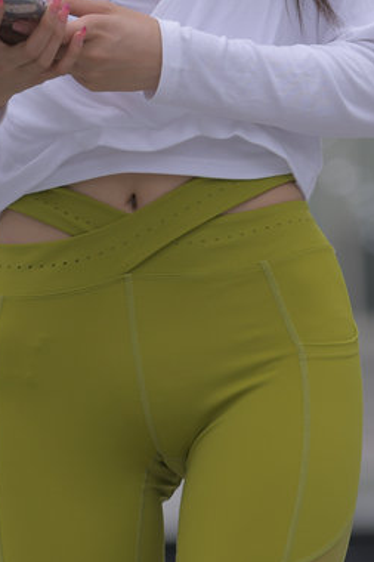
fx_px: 9420
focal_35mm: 604
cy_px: -55
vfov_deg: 3.4
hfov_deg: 2.3
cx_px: 183
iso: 125
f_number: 4
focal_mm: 170
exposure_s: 1/1000
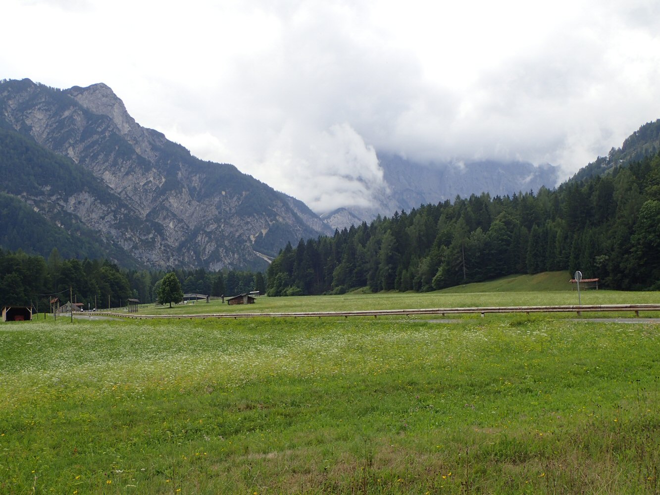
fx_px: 820
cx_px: 330
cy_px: 248
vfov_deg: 33.6
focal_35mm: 43
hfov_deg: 43.8
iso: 100
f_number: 4
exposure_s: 1/500
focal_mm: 7.86
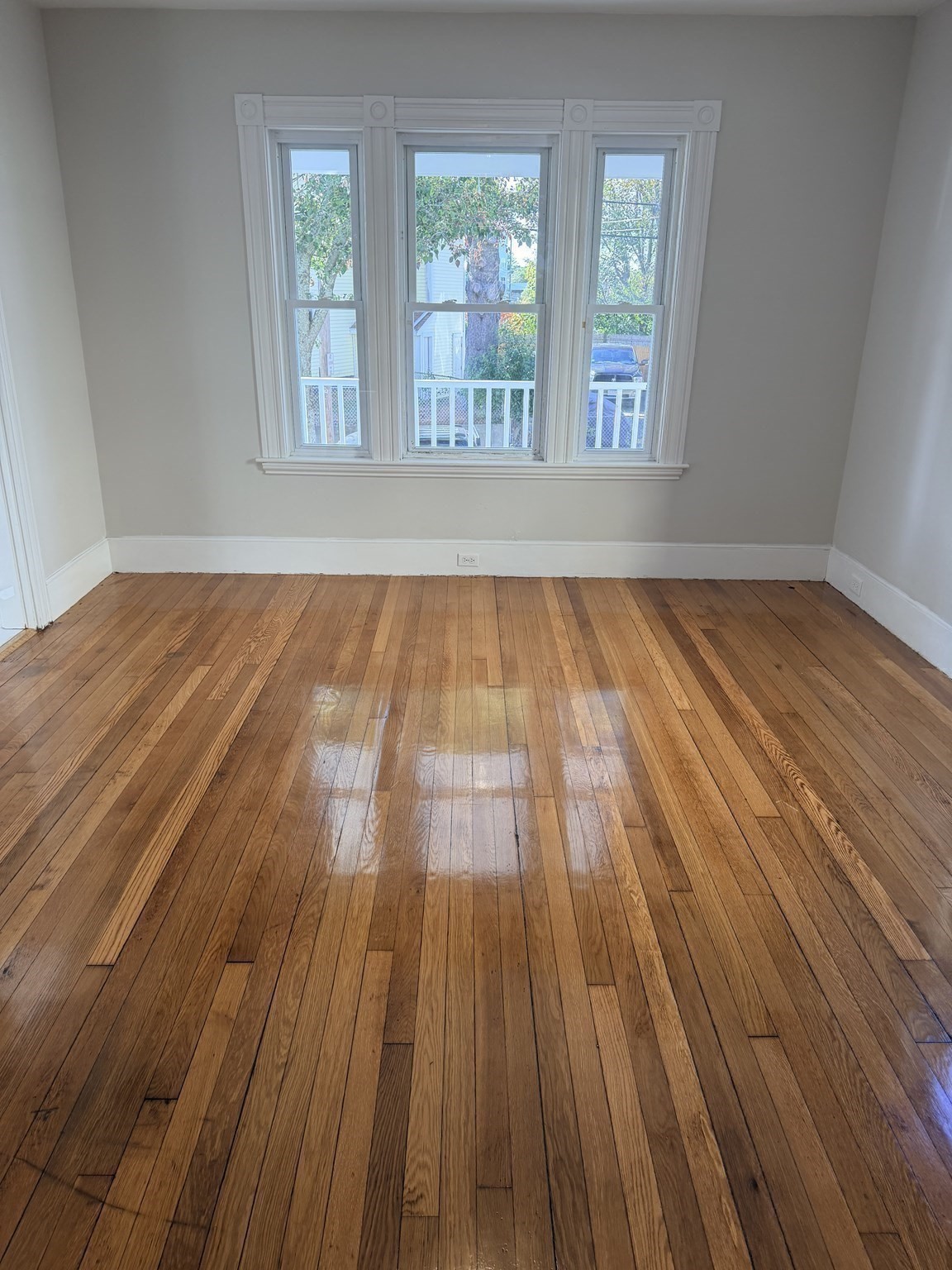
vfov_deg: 71.6
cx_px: 476
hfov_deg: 56.8
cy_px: 635
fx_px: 880
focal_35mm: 24
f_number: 1.78
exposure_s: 1/183
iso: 100
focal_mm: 6.76
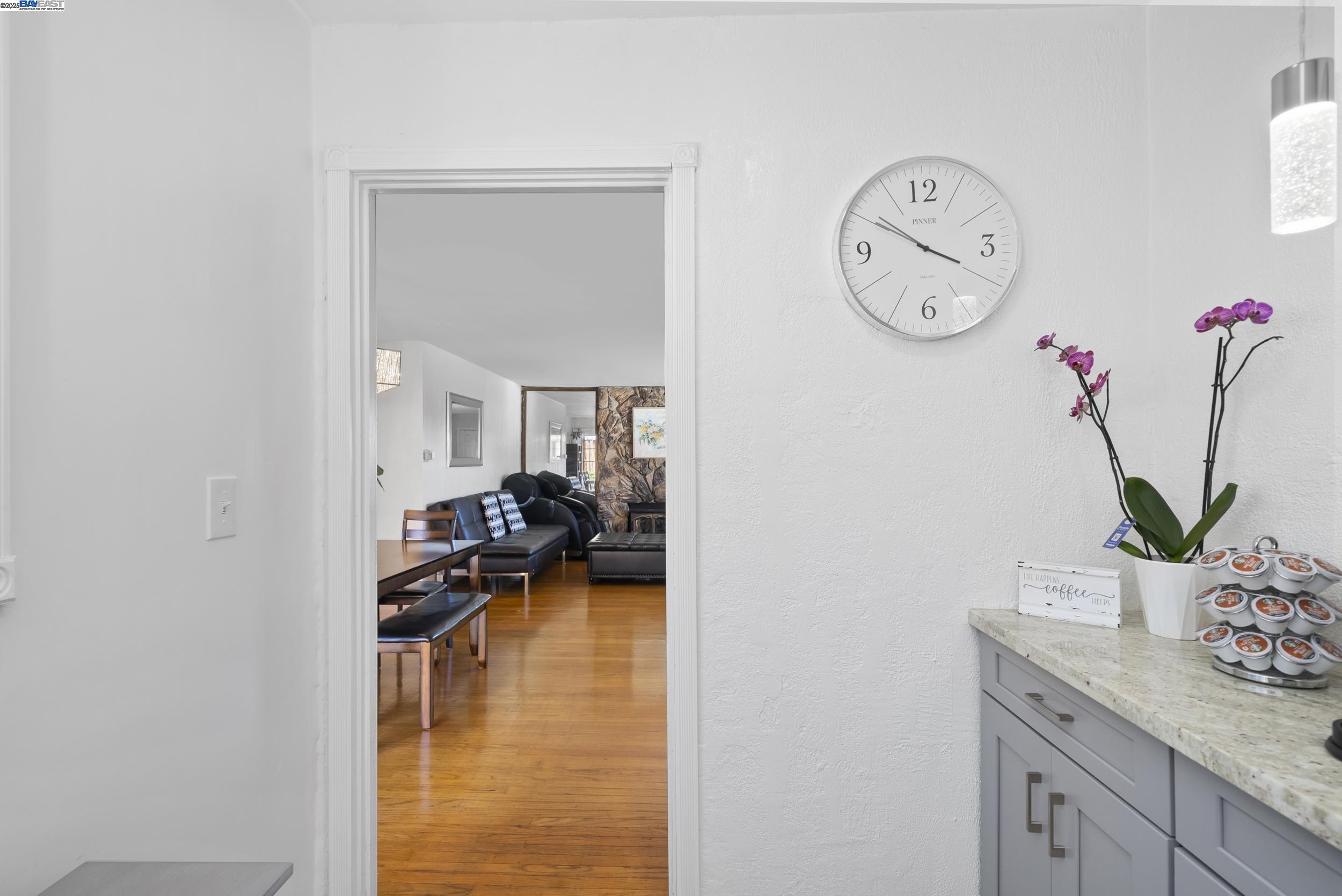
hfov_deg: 96.7
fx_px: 597
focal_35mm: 16
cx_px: 671
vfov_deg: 73.8
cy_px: 448
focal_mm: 16
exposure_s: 1/80
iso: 400
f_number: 9
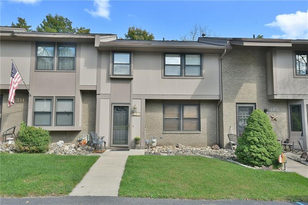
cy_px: 102
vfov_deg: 59.5
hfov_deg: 81.2
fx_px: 180
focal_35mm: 21
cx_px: 154
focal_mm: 14
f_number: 13
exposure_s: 1/160
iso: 800
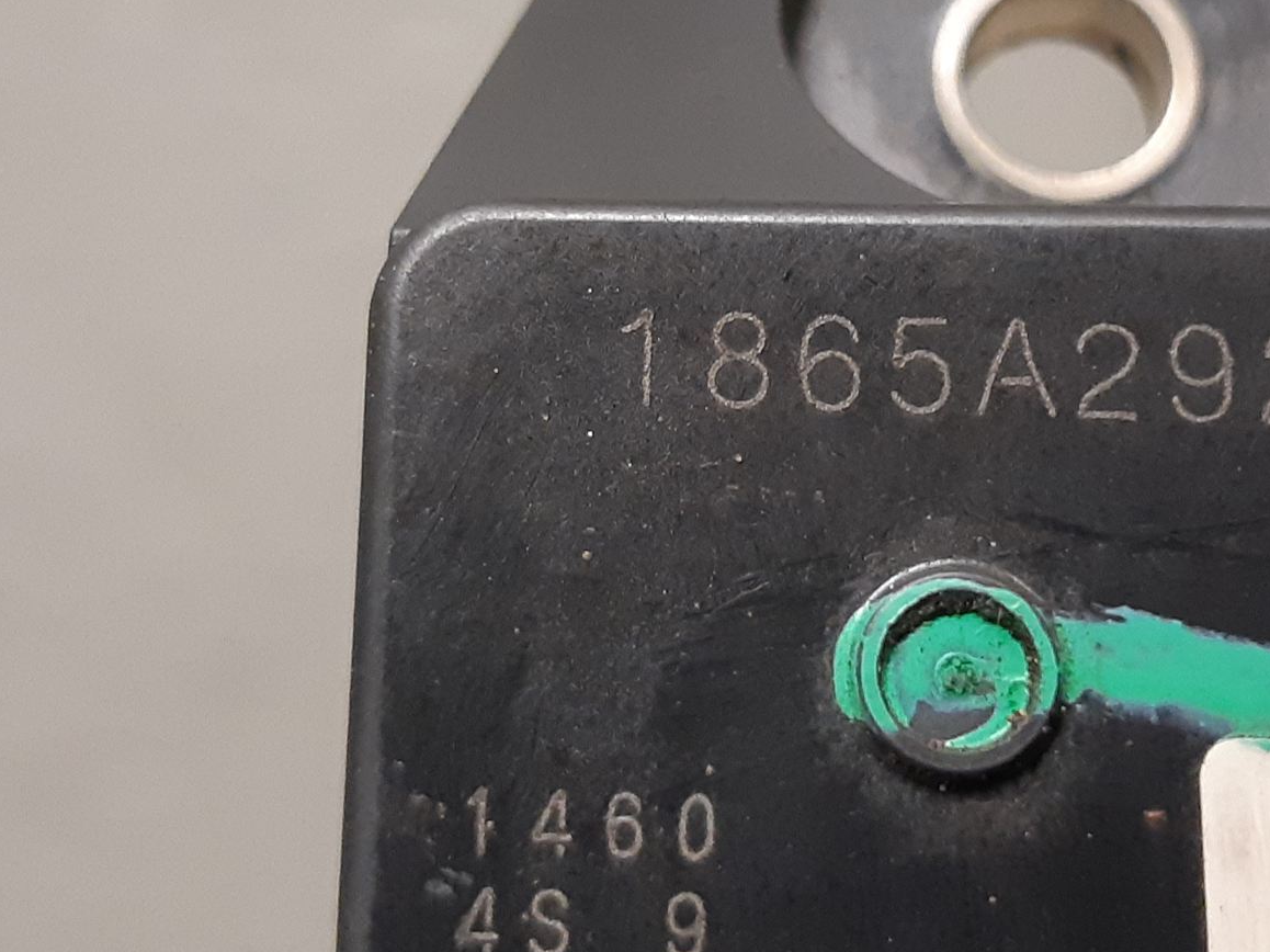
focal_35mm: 46
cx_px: 766
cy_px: 329
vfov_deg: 31.3
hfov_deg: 41.0
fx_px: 1687
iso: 320
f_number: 1.7
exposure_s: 1/50
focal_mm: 3.93
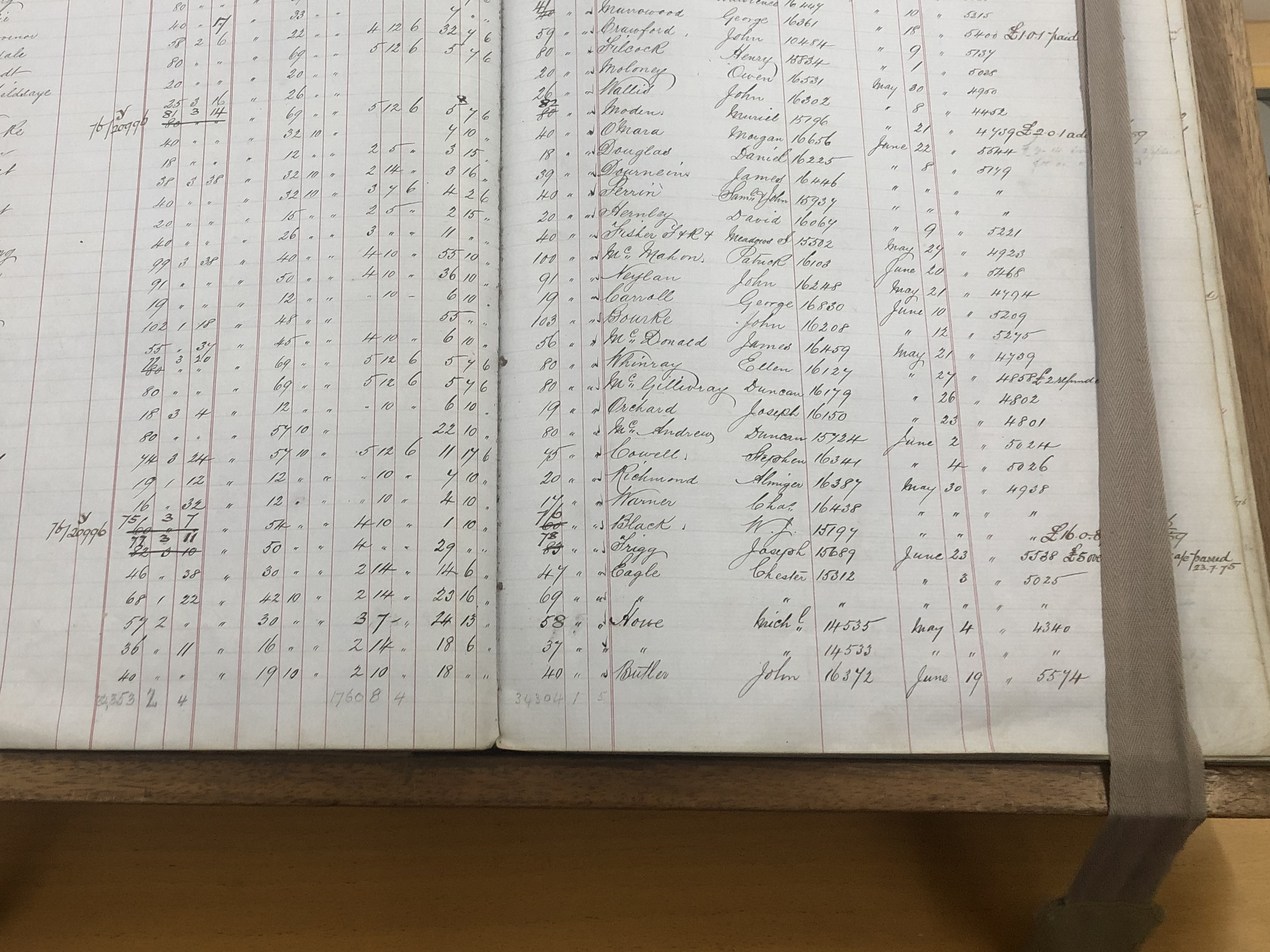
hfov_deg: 46.4
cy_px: 317
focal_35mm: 40
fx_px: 1468
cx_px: 485
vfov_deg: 35.6
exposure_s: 1/33
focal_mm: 3.99
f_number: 1.8
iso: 32
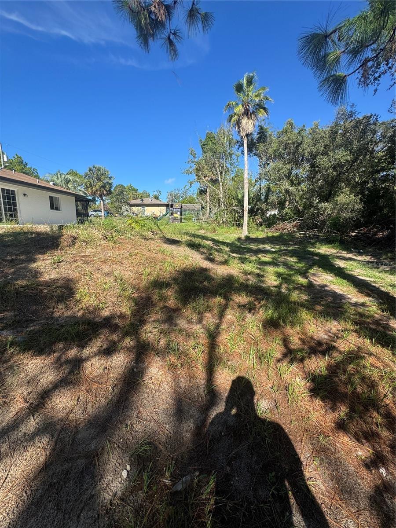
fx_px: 214
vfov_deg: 102.1
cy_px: 264
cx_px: 198
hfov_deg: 85.7
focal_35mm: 14
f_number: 2.2
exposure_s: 1/956
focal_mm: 2.22
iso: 40
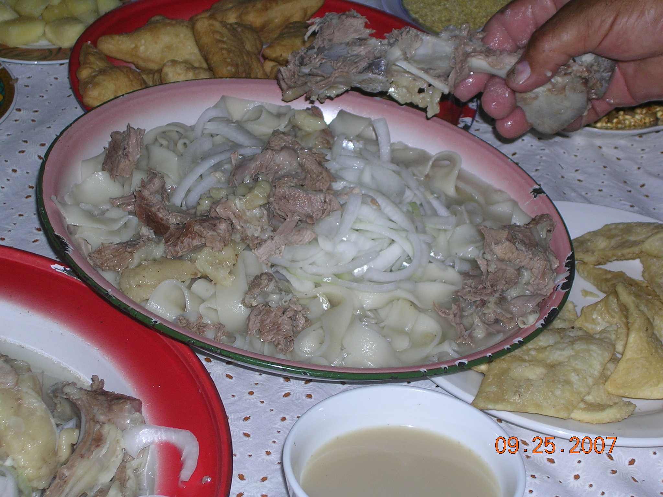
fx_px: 1743
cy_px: 248
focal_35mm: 91
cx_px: 332
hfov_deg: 21.5
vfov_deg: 16.2
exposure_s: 1/60.1
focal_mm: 13.7
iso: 50
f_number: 4.2
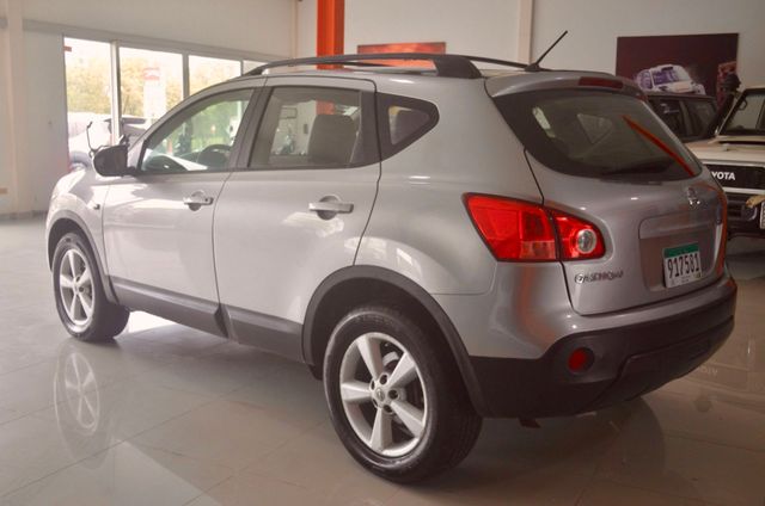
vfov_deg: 36.7
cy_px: 253
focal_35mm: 36
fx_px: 763
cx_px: 382
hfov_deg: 53.2
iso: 500
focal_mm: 24
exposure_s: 1/160
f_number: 4
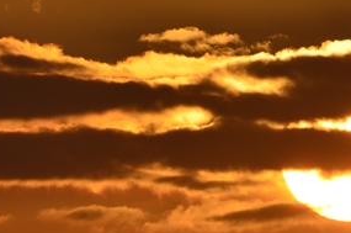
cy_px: 266
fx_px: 15077
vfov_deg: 0.9
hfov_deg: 1.3
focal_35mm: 1549
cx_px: 296
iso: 100
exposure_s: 1/1250
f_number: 9
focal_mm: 300
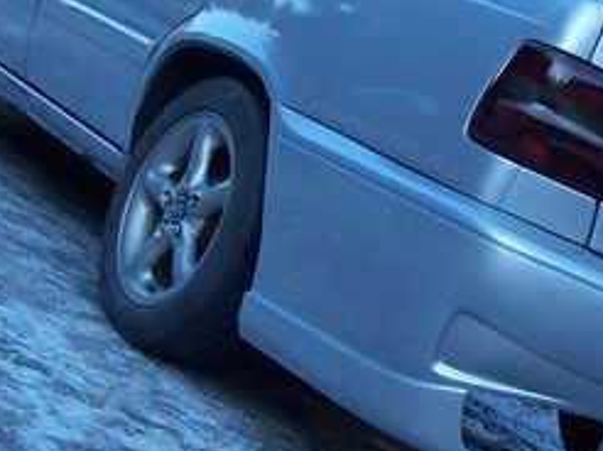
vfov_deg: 14.9
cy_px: 154
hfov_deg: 19.8
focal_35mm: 99
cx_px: 419
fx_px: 1723
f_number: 2.8
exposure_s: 1/180
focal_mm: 6.3
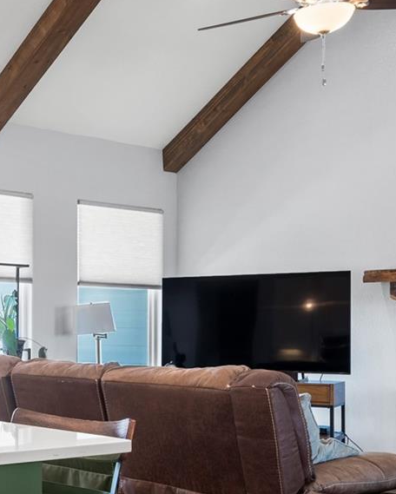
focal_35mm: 54
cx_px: -216
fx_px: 790
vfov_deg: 34.4
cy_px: 323
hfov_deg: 22.5
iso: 250
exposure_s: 1/4
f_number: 8
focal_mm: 16
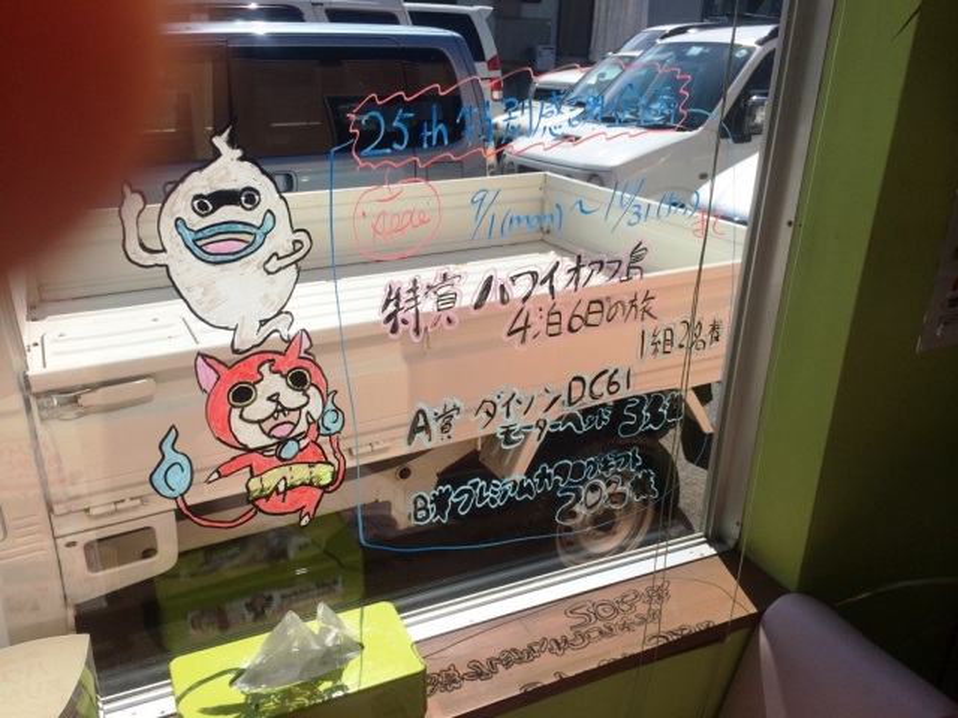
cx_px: 479
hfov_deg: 60.0
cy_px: 359
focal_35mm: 30
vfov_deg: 46.8
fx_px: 830
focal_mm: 4.12
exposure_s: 1/3425
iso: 40
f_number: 2.2
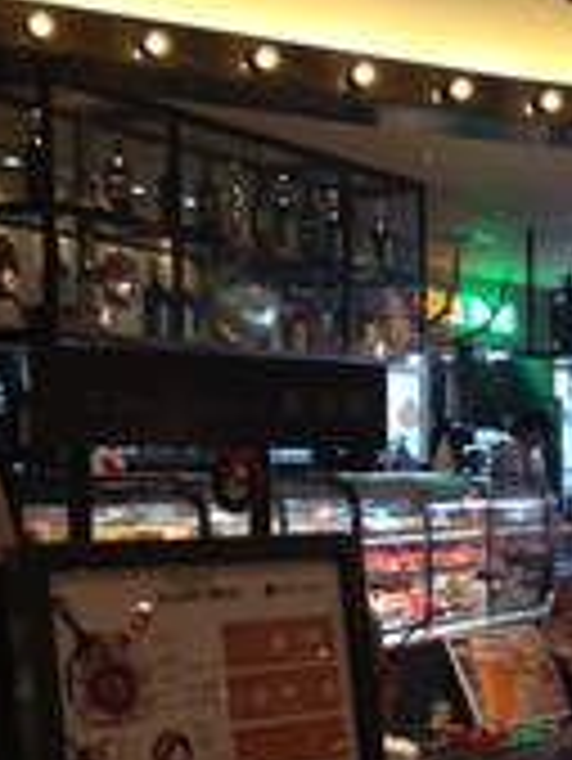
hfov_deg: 18.4
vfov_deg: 24.6
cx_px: 581
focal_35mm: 78
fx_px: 1716
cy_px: 607
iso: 50
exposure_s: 1/40
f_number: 2.4
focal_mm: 4.12
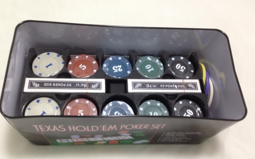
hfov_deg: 54.0
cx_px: 128
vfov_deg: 35.3
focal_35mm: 36
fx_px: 250
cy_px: 83
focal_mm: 4.12
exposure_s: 1/20
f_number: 2.4
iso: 160
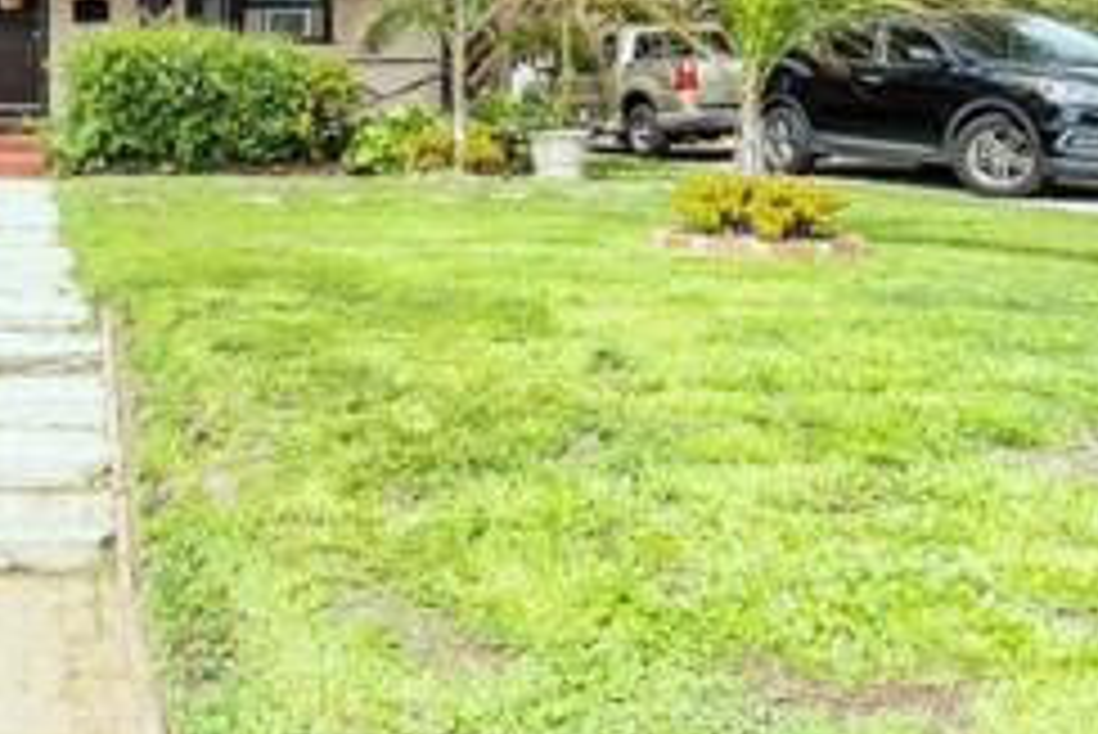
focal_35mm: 43
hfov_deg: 40.1
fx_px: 1322
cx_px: 22
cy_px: 128
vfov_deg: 30.1
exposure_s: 1/250
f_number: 8
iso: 400
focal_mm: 16.5
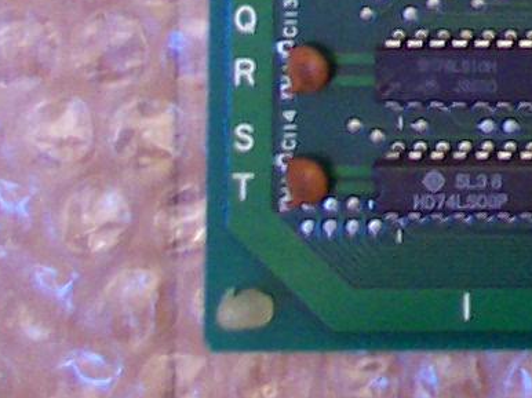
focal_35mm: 254
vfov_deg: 5.4
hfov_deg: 6.9
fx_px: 3901
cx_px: 1675
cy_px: -870
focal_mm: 8
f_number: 2.8
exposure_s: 1/8
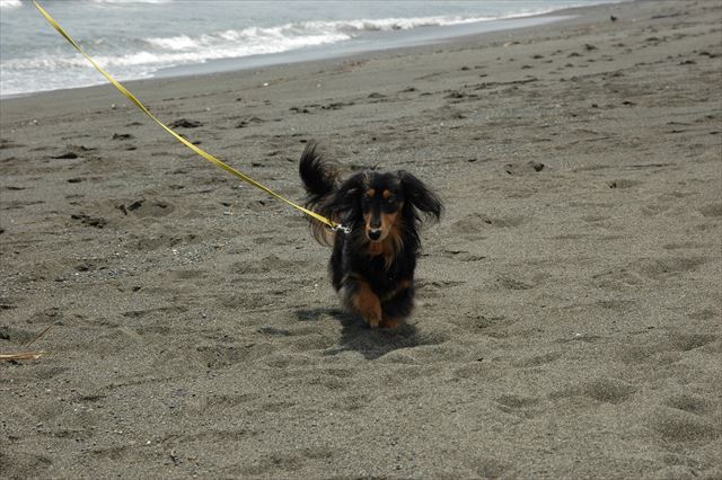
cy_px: 240
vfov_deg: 13.0
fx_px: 2105
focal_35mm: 105
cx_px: 361
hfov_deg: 19.5
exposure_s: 1/400
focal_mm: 70
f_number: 10
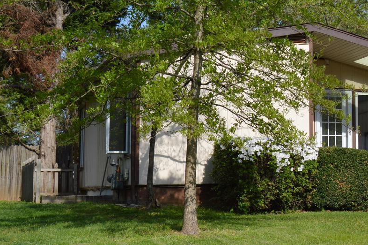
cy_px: 105
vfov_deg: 15.8
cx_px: 460
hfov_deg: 21.7
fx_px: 878
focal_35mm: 86
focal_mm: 22
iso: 100
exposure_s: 1/250
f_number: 8
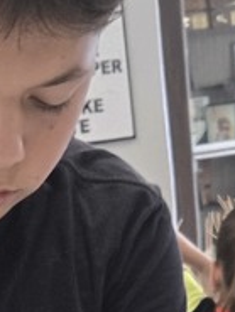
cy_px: 685
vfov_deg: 12.8
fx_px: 1148
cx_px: -41
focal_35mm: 127
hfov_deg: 11.5
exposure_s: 1/120
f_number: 1.8
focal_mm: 5.4
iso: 200
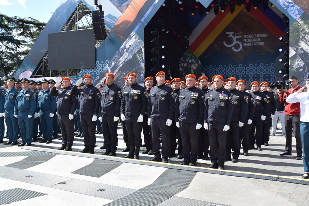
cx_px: 154
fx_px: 348
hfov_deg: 47.9
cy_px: 103
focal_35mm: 40
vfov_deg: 33.0
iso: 200
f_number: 8
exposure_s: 1/250
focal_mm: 27
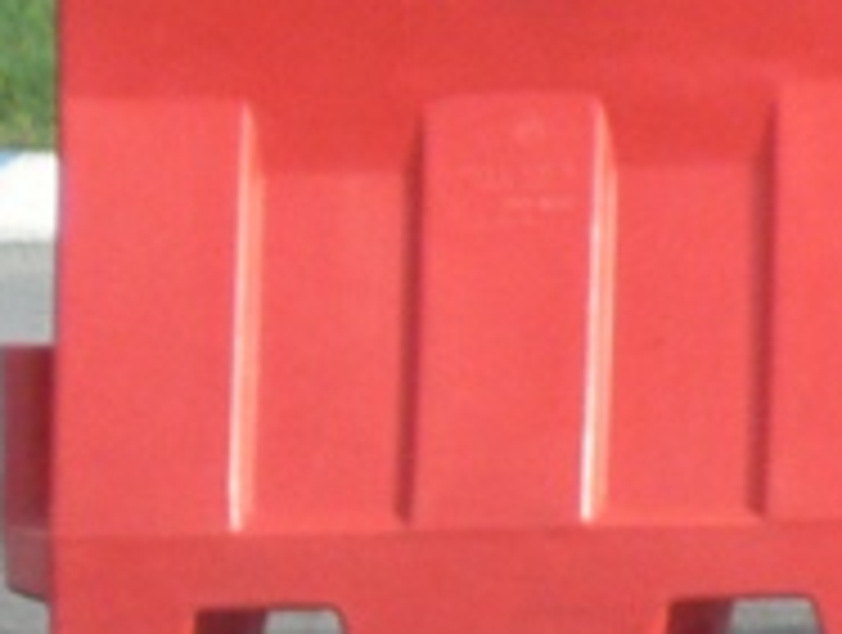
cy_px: 1016
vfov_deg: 1.2
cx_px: 1698
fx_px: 30366
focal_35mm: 1246
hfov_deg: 1.6
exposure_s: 1/500
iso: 160
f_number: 3.3
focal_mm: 48.6
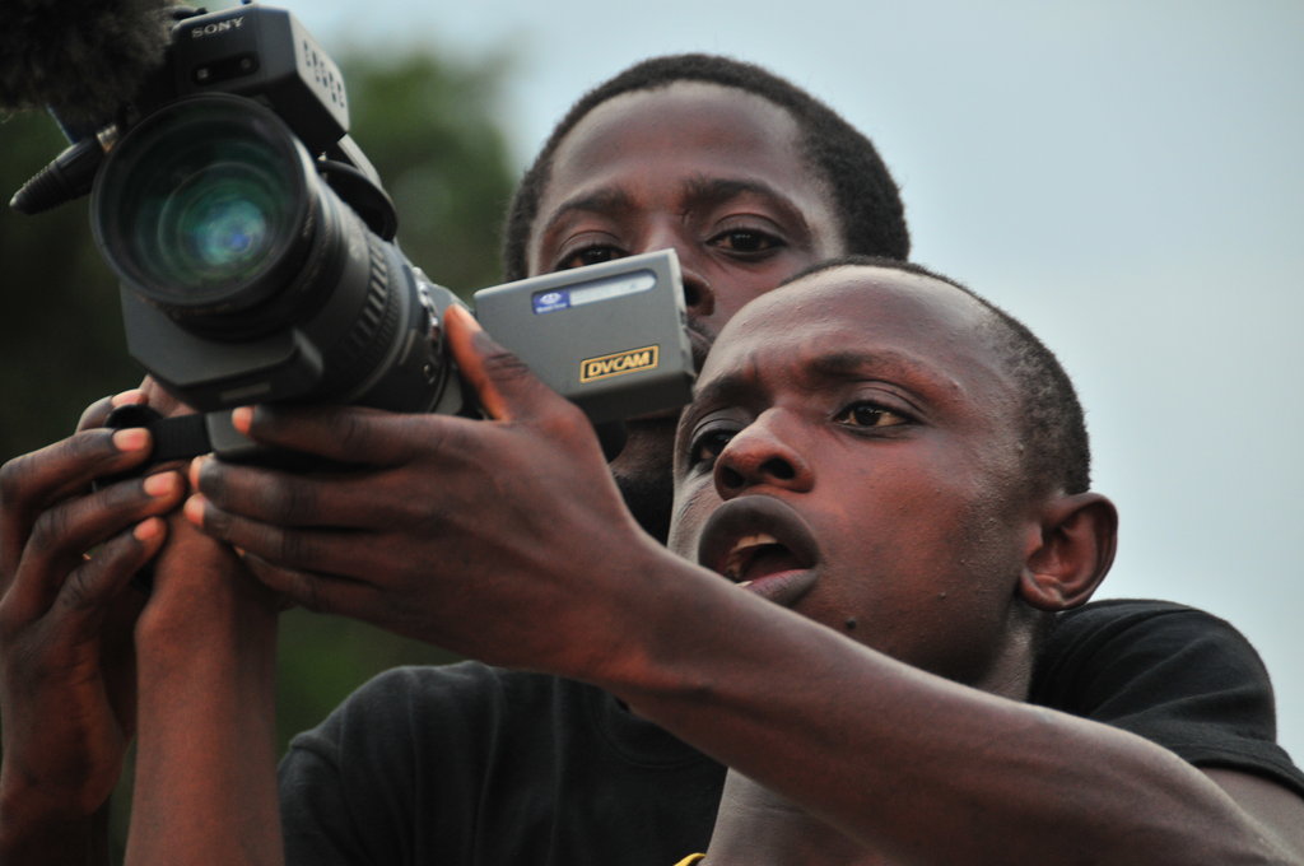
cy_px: 433
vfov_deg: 5.4
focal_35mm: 255
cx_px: 652
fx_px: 9225
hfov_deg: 8.1
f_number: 5.6
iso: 400
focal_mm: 170
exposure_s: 1/160
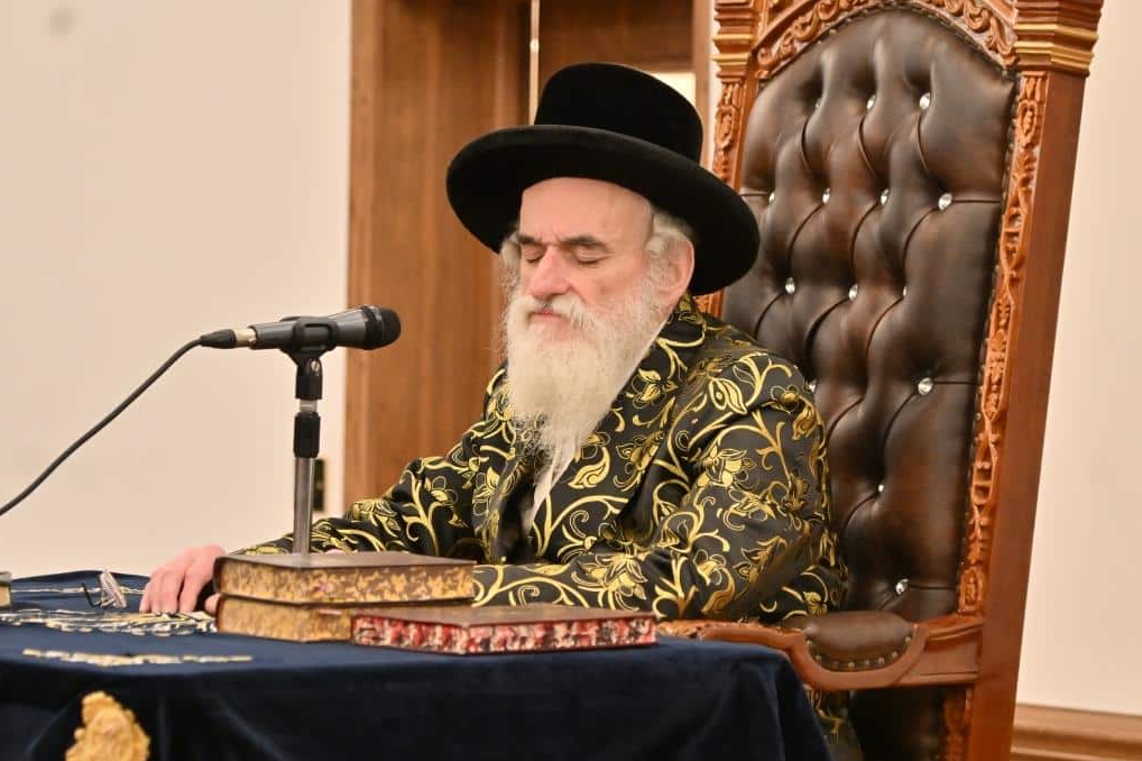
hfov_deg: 11.4
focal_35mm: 181
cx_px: 570
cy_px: 382
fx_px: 5740
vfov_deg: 7.6
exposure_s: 1/160
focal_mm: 120
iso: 800
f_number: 4
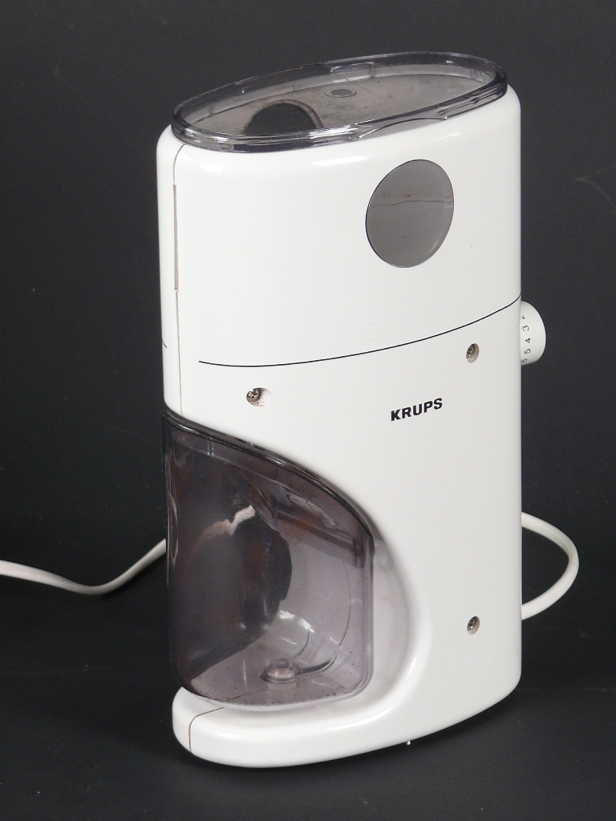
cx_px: 308
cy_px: 410
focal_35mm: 222
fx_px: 5267
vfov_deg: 8.9
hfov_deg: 6.7
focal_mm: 33
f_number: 4
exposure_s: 1/30
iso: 100
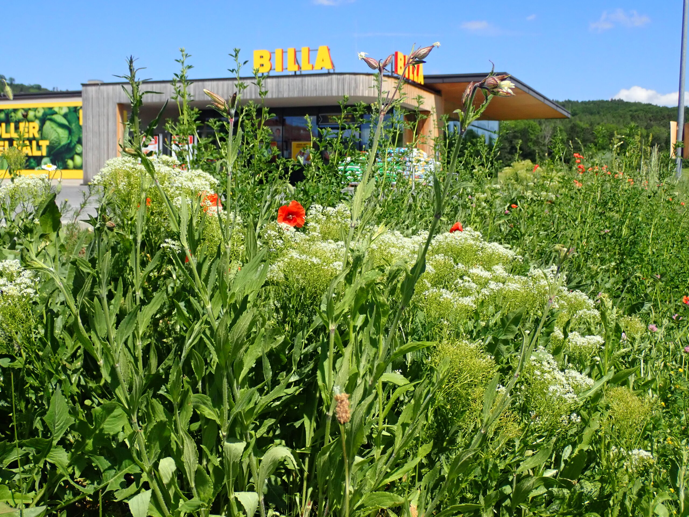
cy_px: 258
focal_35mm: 43
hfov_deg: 43.9
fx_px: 856
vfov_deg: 33.6
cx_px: 344
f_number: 11
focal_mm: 7.86
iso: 250
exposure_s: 1/250
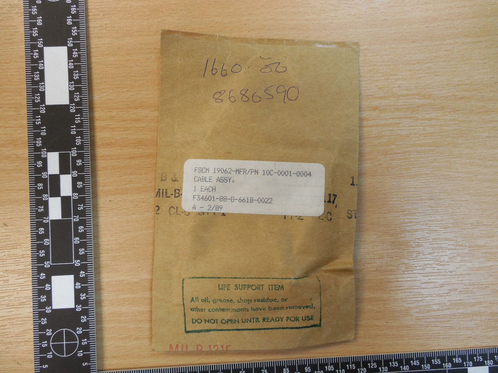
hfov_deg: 69.4
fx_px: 360
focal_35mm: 25
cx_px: 249
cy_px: 186
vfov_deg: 54.9
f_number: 3.3
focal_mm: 4.5
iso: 250
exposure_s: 1/30
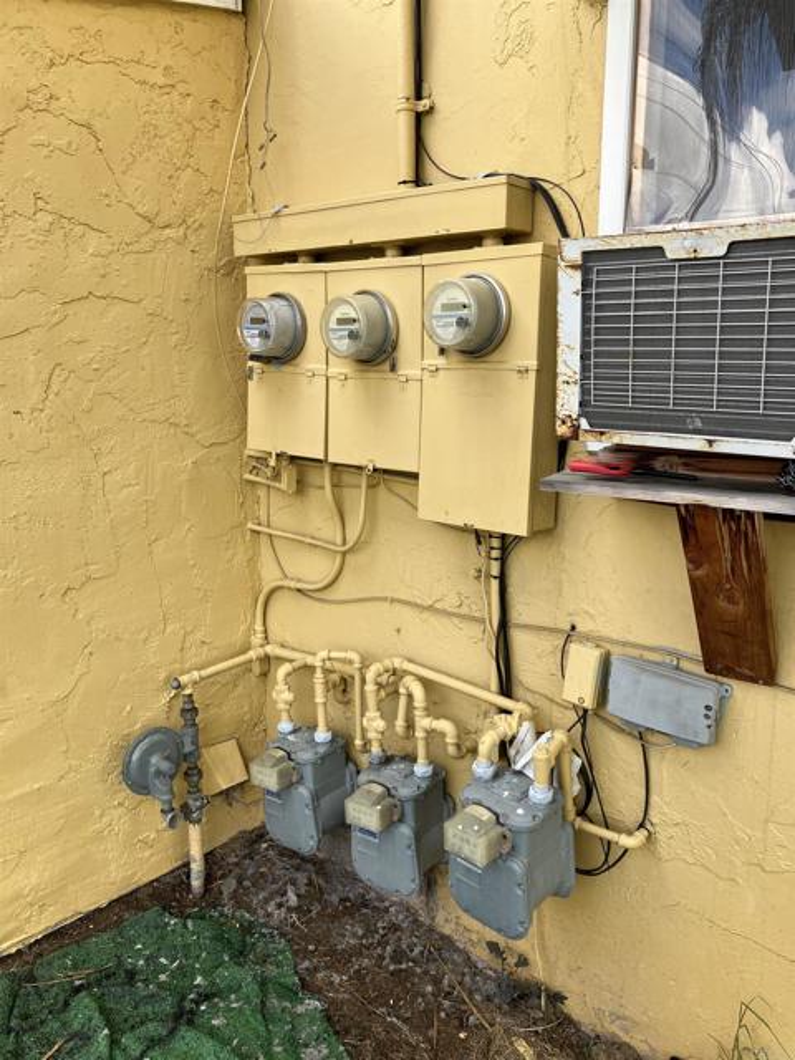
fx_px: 857
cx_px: 398
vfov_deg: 63.4
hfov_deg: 49.7
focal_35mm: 28
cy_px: 530
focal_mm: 3.99
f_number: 1.8
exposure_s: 1/298
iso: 32
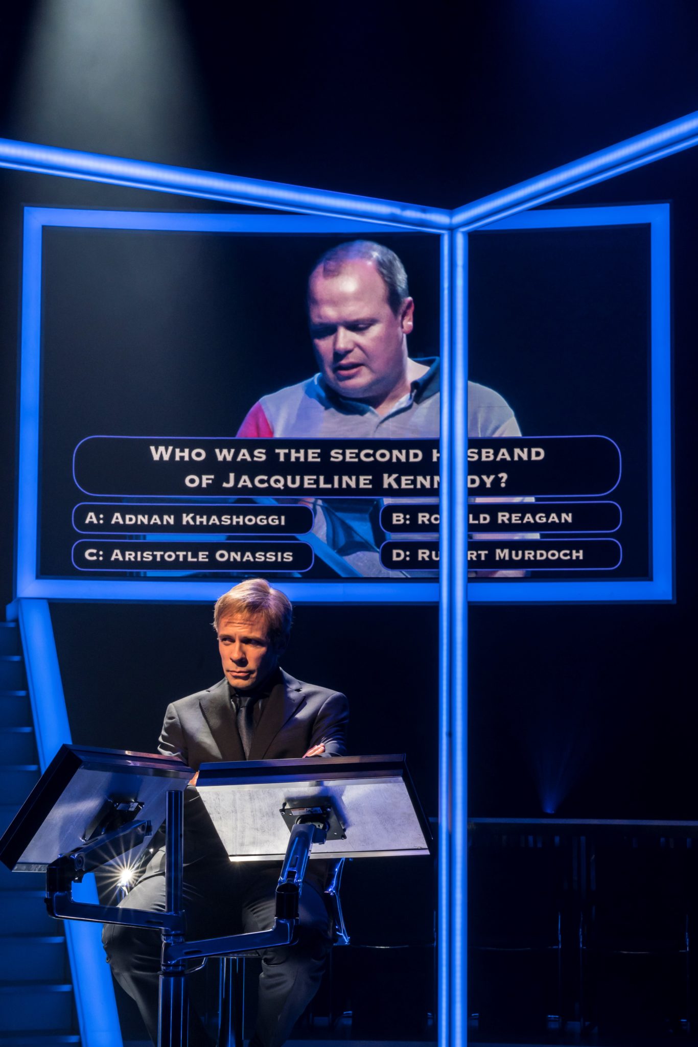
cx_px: 349
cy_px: 524
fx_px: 2036
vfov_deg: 28.8
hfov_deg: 19.5
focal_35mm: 70
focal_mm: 70
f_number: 16
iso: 2500
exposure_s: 1/80
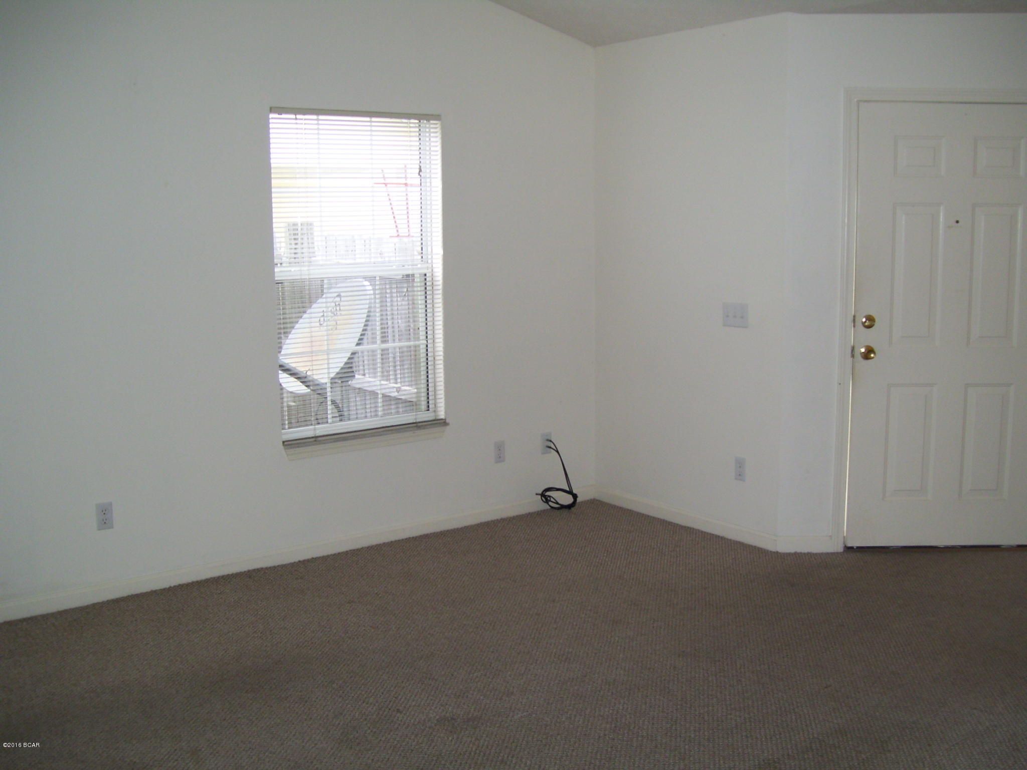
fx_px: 1068
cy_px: 385
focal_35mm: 36
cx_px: 514
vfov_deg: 39.7
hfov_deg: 51.4
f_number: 2.7
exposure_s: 1/60
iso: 100
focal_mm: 6
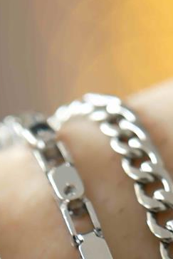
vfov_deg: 4.3
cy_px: 453
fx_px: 3420
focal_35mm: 475
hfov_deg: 2.9
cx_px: 173
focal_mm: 80
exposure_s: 1/30
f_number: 4
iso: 400
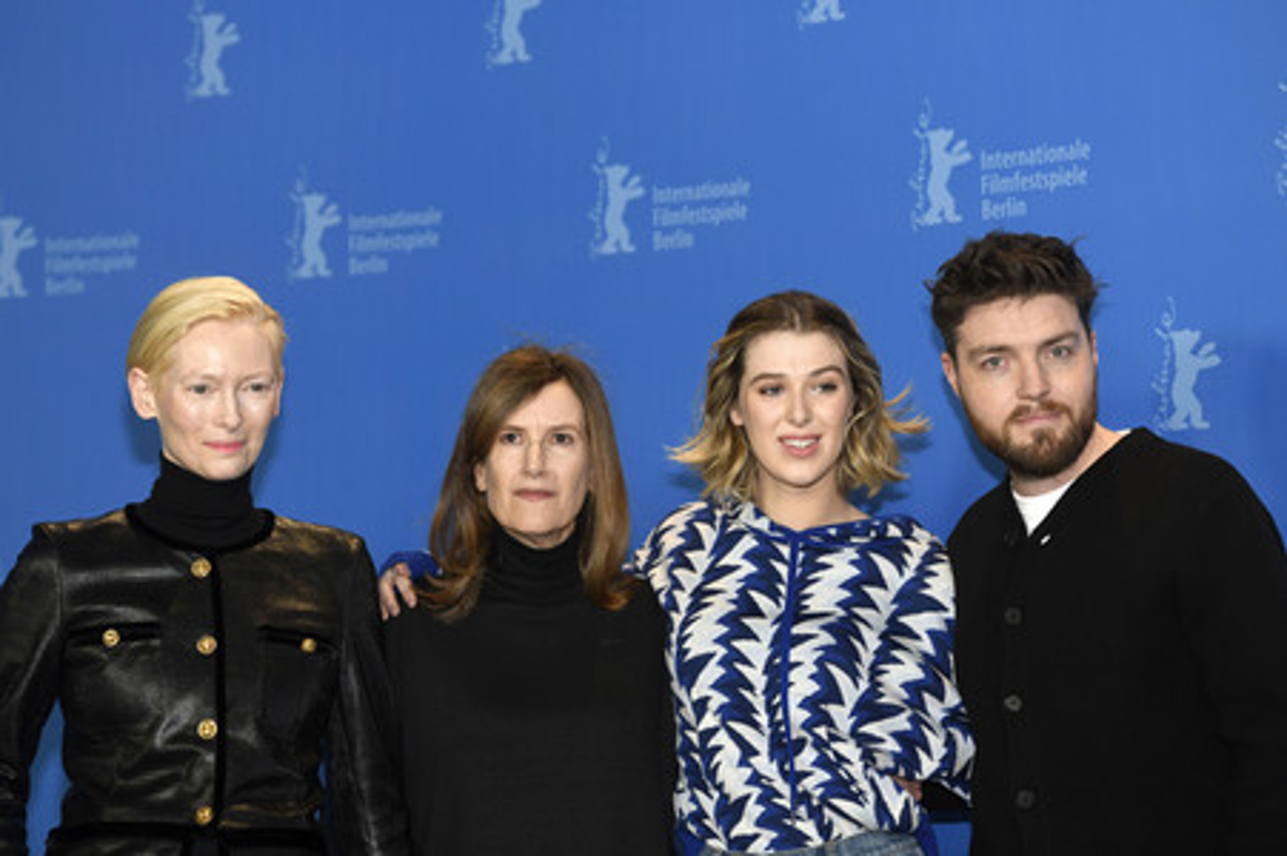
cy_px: 428
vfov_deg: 12.4
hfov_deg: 18.6
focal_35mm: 110
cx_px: 644
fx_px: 3930
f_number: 3.5
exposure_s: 1/320
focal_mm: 110
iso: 800
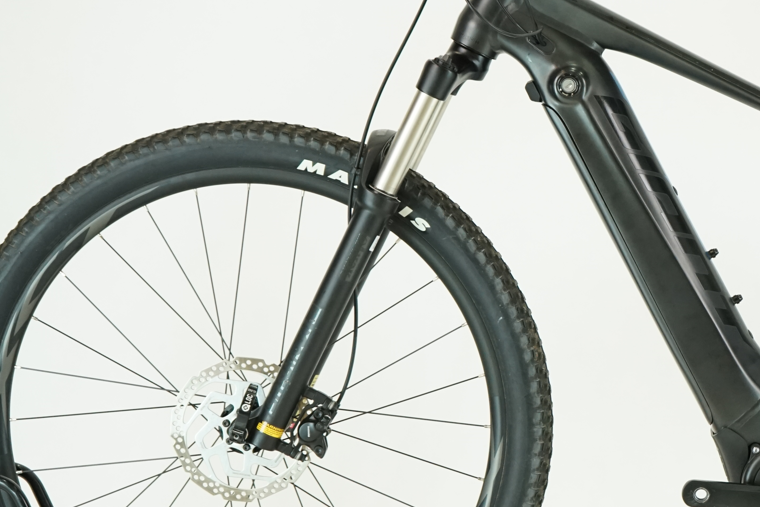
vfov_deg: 10.5
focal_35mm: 130
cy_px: 253
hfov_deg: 15.5
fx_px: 2744
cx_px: 730
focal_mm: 62
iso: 1600
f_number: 5.6
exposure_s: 1/200
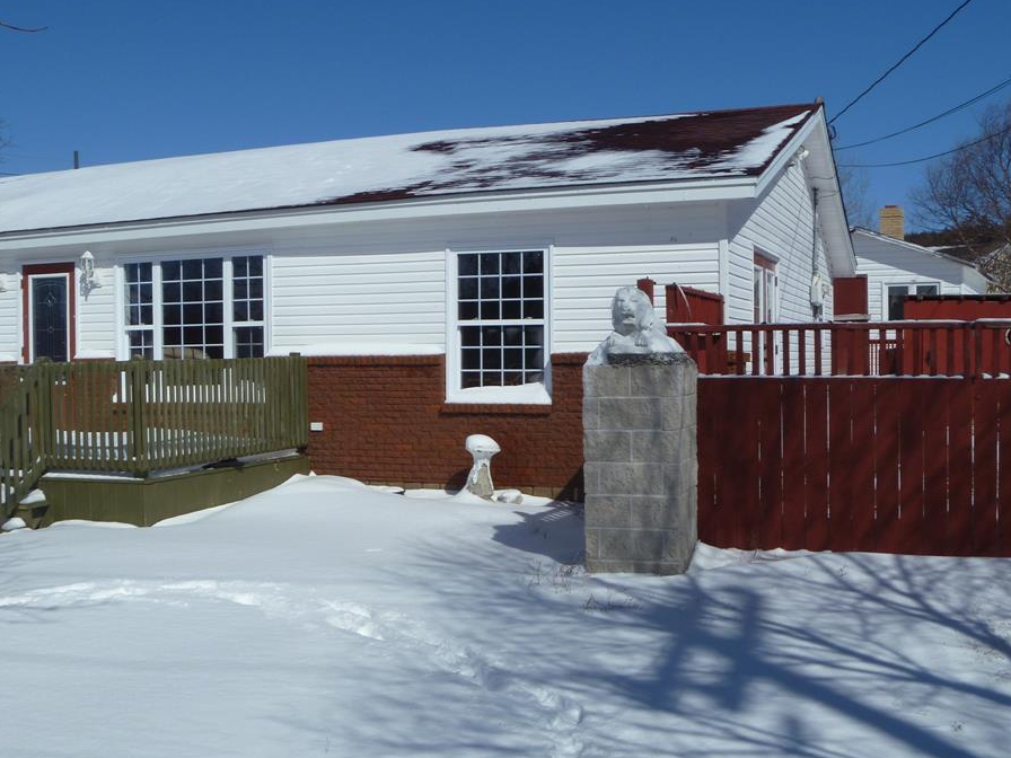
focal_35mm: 40
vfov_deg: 36.0
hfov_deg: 46.8
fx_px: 1168
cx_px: 507
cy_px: 386
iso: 80
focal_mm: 6.3
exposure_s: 1/800
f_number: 5.6
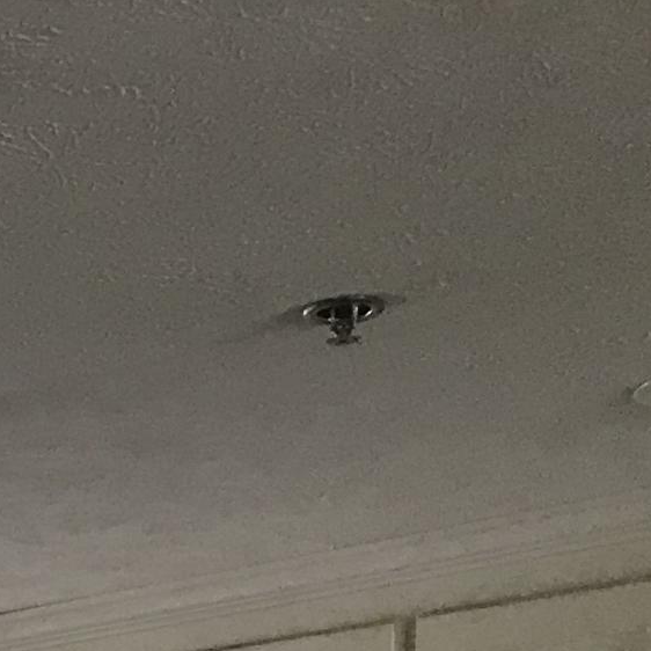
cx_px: -696
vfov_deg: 11.8
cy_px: 1299
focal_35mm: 132
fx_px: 2809
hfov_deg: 11.7
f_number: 1.8
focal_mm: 3.99
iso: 32
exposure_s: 1/31
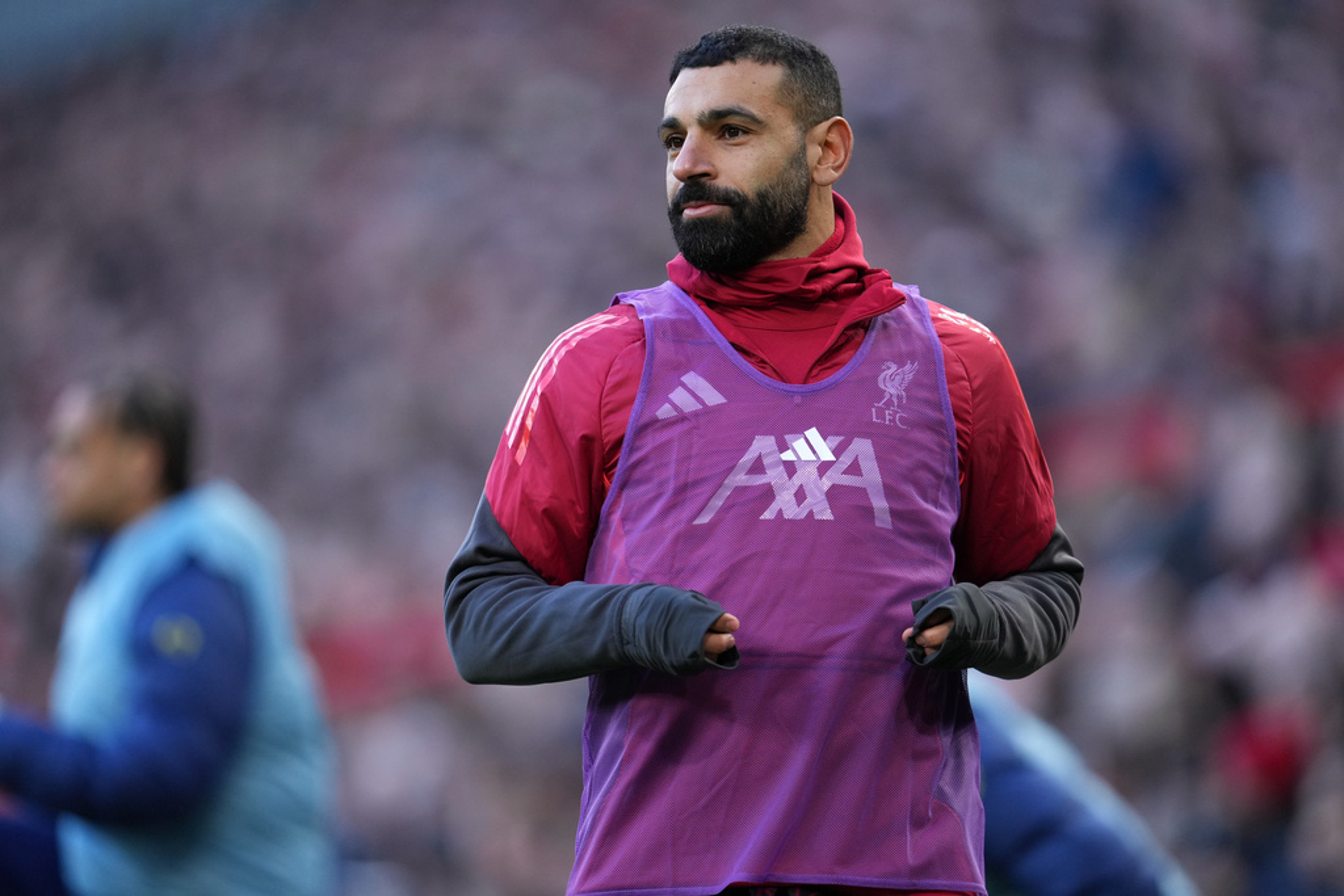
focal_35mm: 400
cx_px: 672
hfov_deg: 5.2
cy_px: 448
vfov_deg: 3.4
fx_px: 14934
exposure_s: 1/2000
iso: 1600
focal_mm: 400
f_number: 2.8
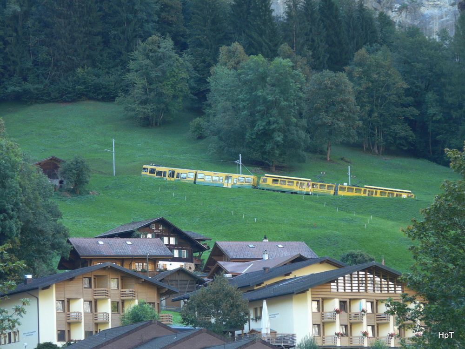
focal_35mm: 198
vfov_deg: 7.5
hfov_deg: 10.0
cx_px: 232
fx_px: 2660
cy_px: 174
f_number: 3.6
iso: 200
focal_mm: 32.5
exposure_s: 1/60
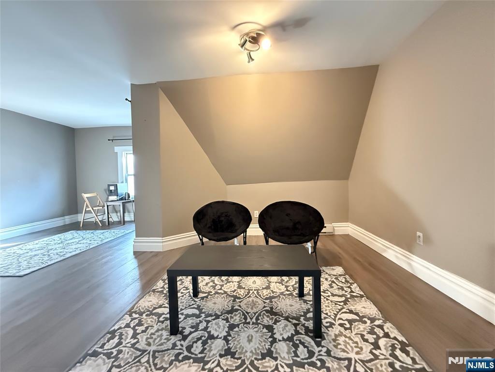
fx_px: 200
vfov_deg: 85.7
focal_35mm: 14
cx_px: 248
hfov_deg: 102.1
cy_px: 186
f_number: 2.2
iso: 2000
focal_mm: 2.22
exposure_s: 1/30
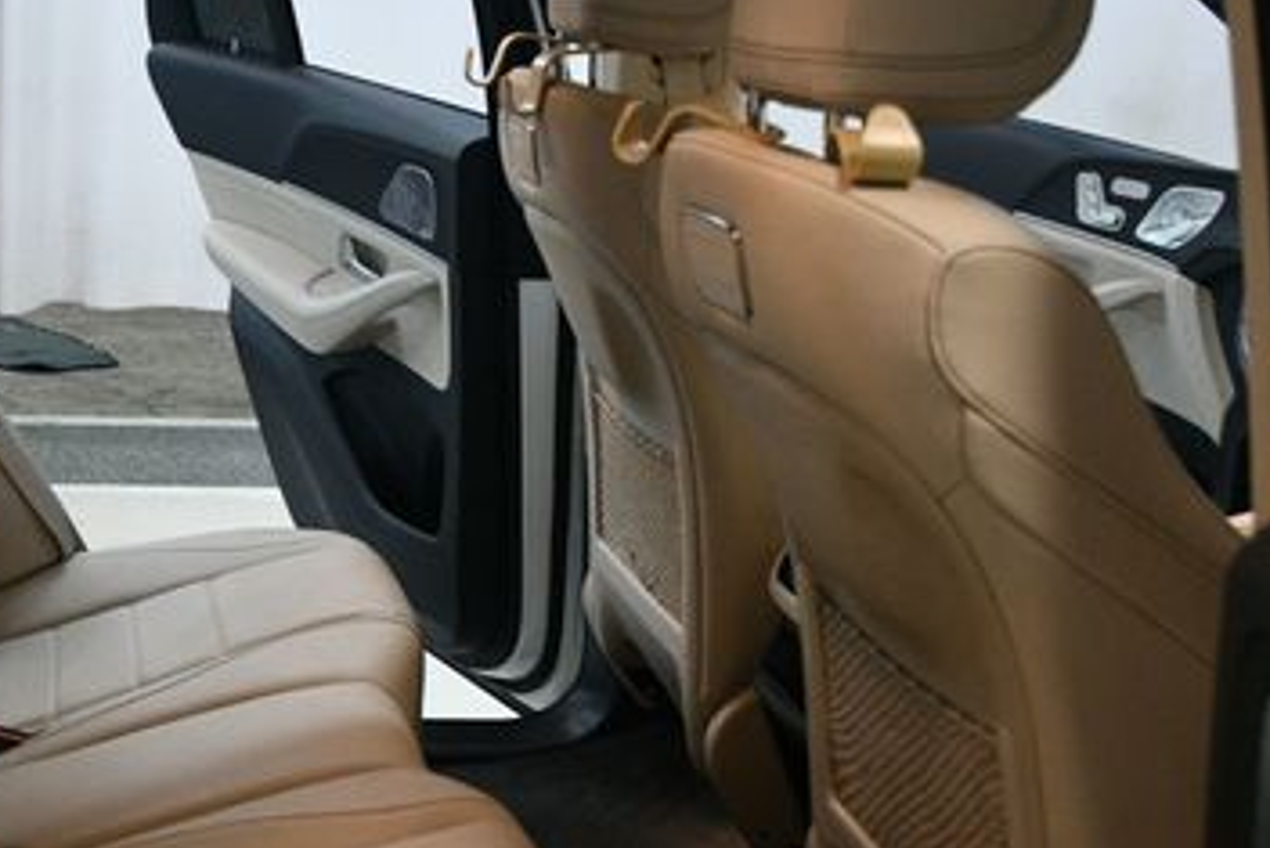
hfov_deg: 32.6
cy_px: 440
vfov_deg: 22.6
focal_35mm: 60
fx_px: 2117
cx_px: 292
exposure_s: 1/125
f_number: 3.5
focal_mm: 22
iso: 1400
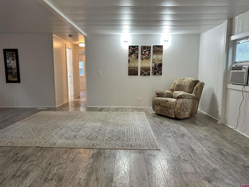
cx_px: 124
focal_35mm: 24
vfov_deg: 56.8
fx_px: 173
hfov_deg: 71.6
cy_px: 94
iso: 320
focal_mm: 6.86
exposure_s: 1/60
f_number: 1.78
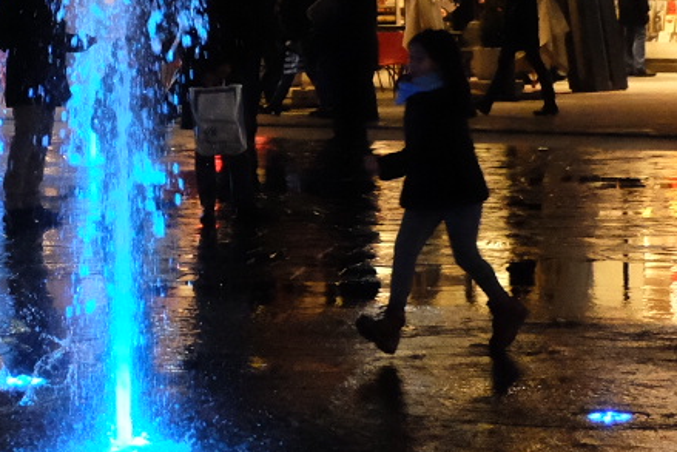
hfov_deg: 11.7
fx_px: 3273
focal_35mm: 174
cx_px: -19
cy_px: -96
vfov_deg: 7.8
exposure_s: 1/160
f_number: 3.2
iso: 6400
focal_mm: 28.9
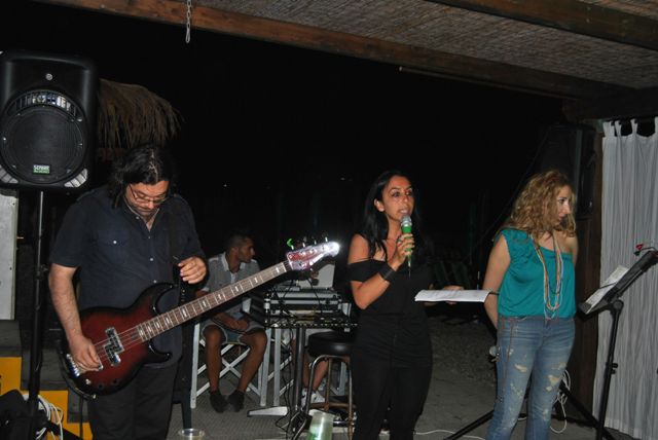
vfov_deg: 32.0
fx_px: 768
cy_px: 220
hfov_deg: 46.4
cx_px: 329
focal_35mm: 42
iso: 200
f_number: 4
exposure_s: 1/60
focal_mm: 28
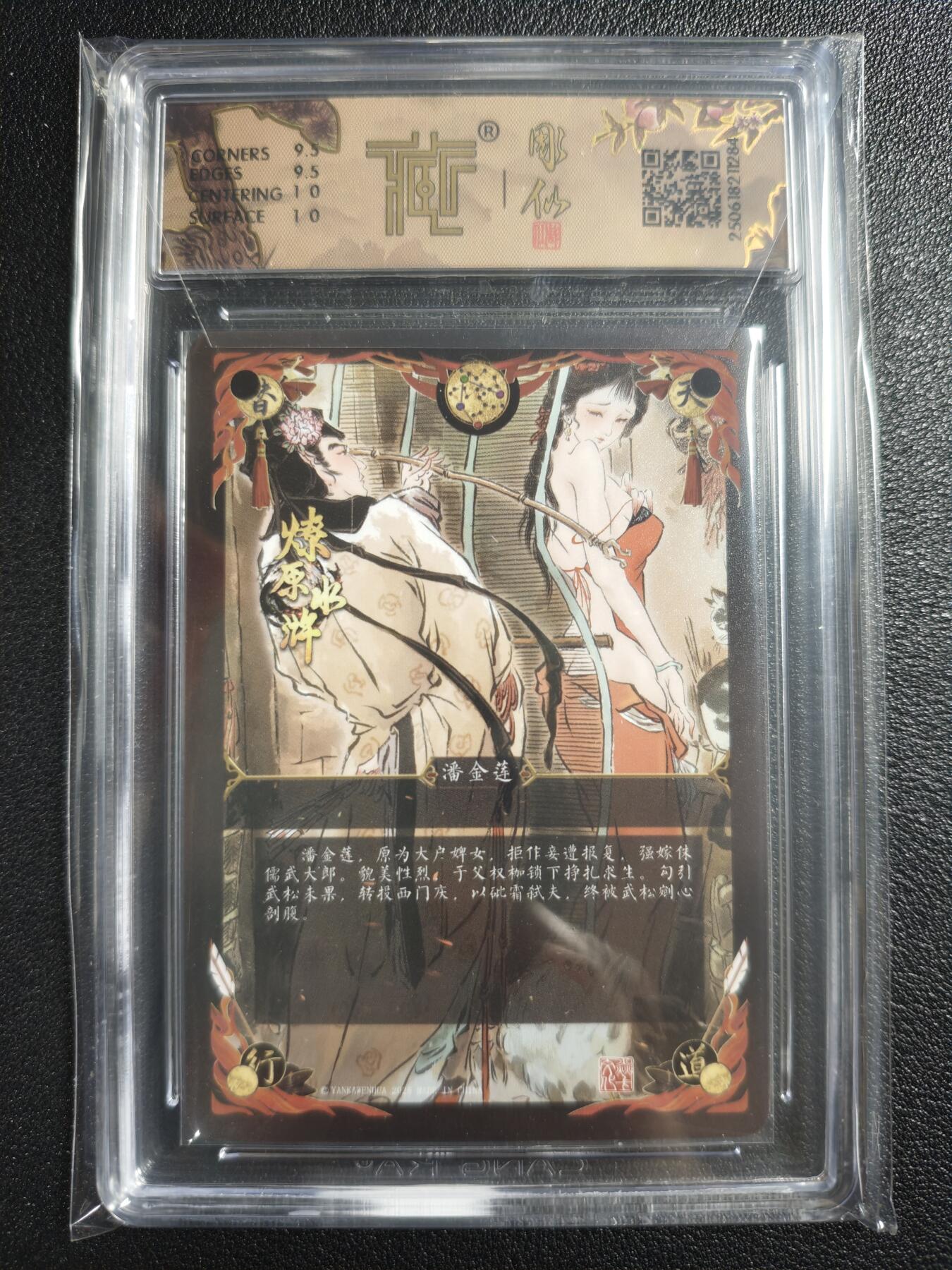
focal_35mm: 26
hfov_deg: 53.1
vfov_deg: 67.3
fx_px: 953
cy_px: 635
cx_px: 476
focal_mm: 4.94
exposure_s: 1/50
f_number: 1.5
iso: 500
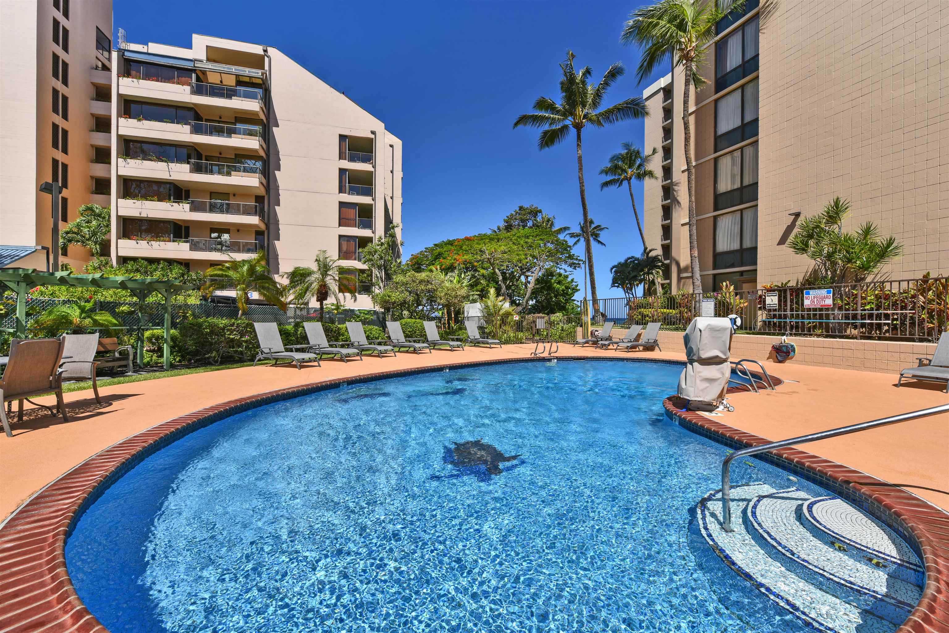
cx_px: 474
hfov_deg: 104.2
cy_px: 316
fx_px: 369
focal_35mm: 14
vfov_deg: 81.2
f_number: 13
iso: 100
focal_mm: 14
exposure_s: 1/200
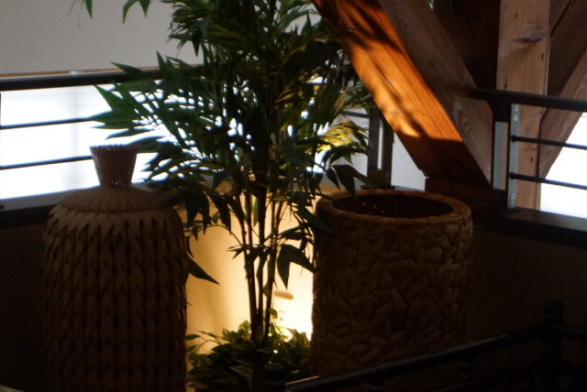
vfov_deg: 11.4
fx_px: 1958
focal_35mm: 120
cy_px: 137
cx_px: 332
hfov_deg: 17.0
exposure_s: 1/80
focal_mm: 50
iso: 1000
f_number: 5.6
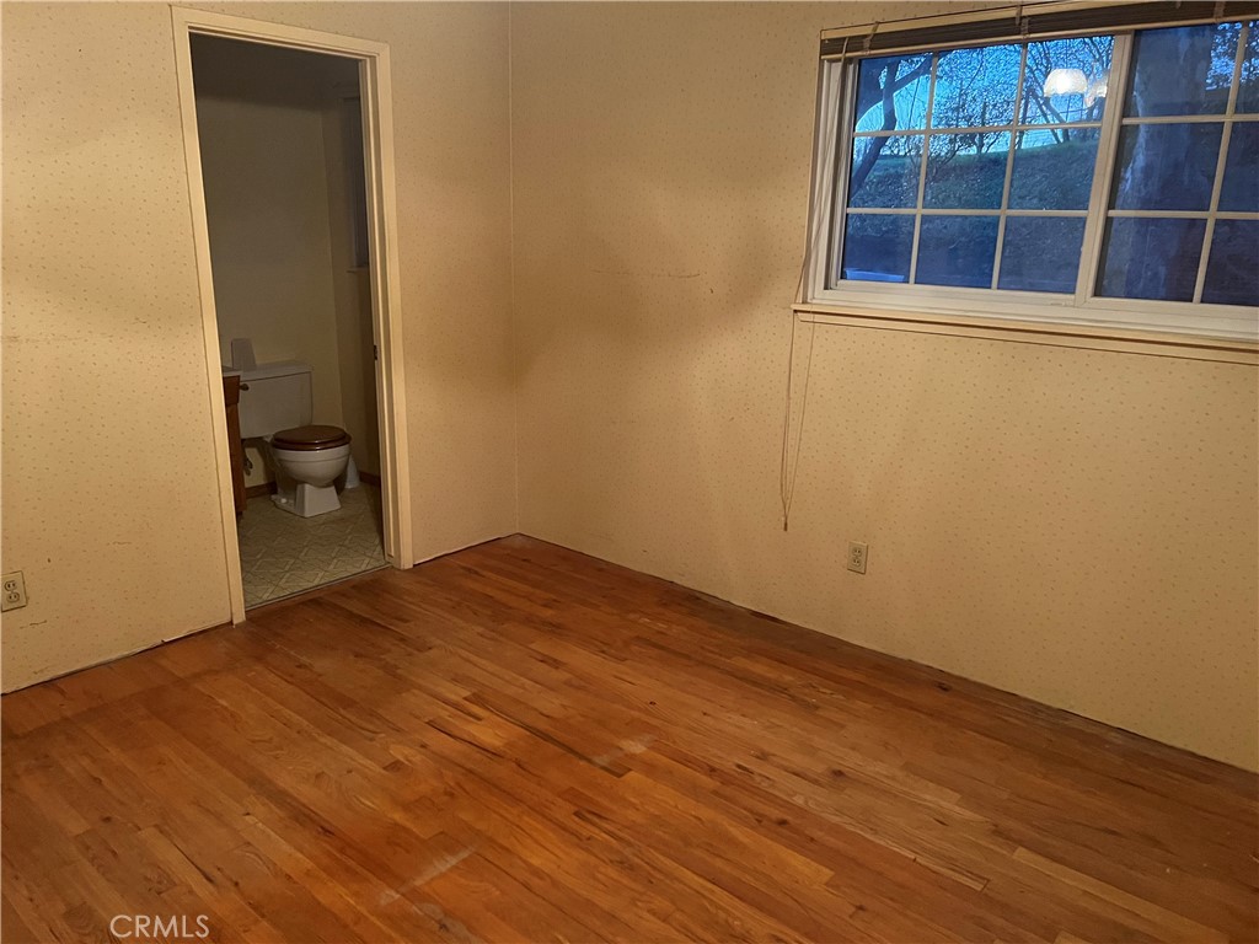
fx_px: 946
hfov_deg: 67.3
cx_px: 630
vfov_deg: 53.1
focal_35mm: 26
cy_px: 472
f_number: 1.5
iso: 500
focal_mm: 5.7
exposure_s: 1/40
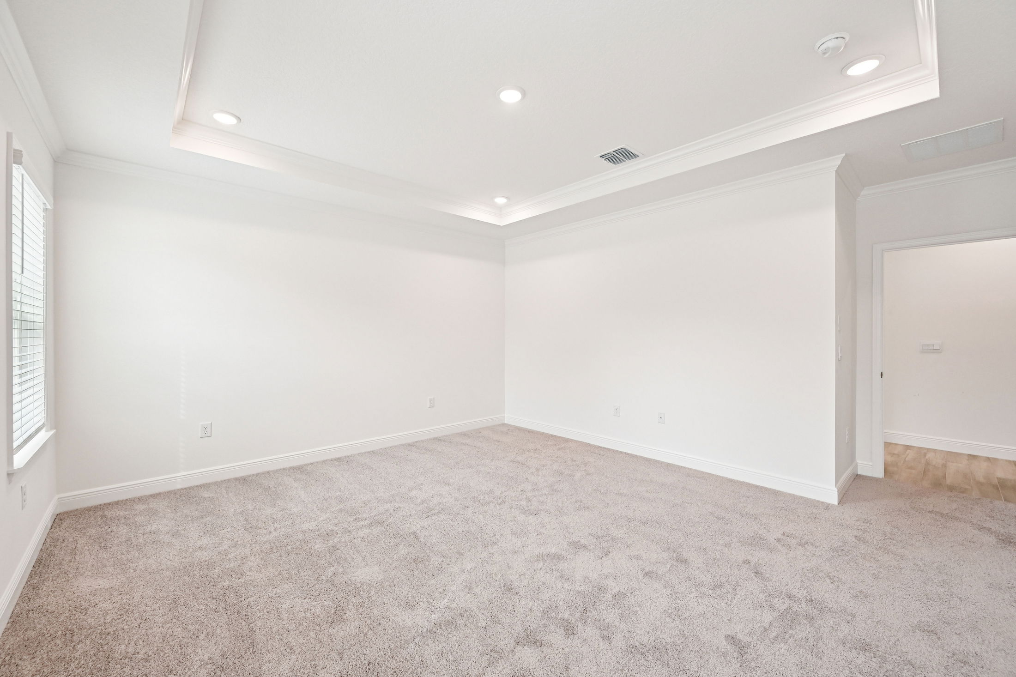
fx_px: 395
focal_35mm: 14
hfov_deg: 104.3
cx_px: 508
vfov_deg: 81.2
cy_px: 338
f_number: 8
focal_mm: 14
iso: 1000
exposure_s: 1/125
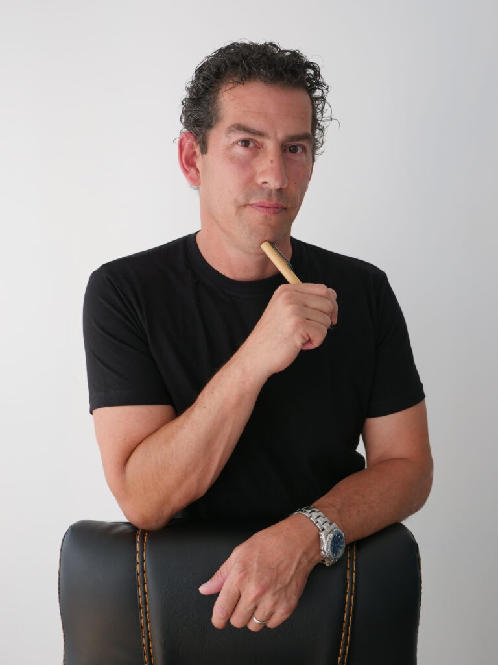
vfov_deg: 46.8
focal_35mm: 40
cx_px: 249
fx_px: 767
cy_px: 332
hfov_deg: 36.0
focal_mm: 20
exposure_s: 1/60
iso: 250
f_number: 2.8
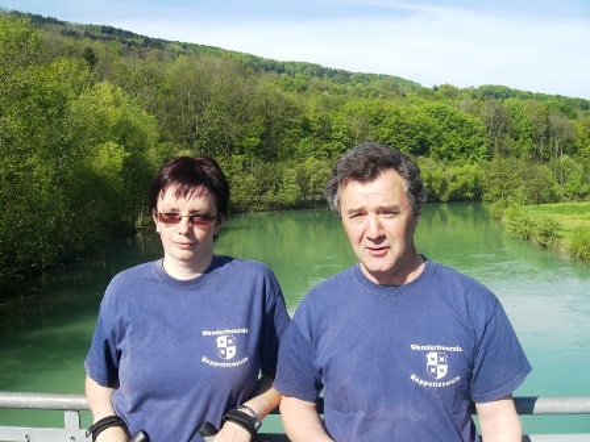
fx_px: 648
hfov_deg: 49.0
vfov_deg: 37.7
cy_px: 221
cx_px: 295
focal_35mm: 38
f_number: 4.4
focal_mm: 6.3
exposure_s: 1/400
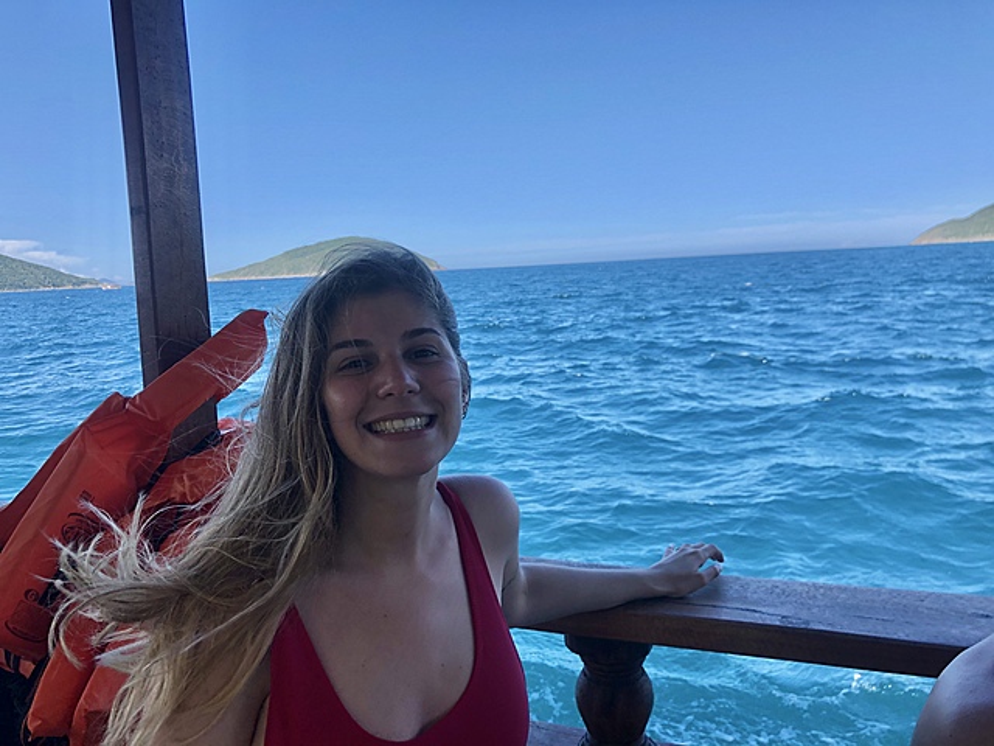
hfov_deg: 63.4
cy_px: 373
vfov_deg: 49.7
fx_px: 804
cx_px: 497
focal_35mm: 28
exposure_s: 1/716
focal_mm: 4
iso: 20
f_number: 1.8
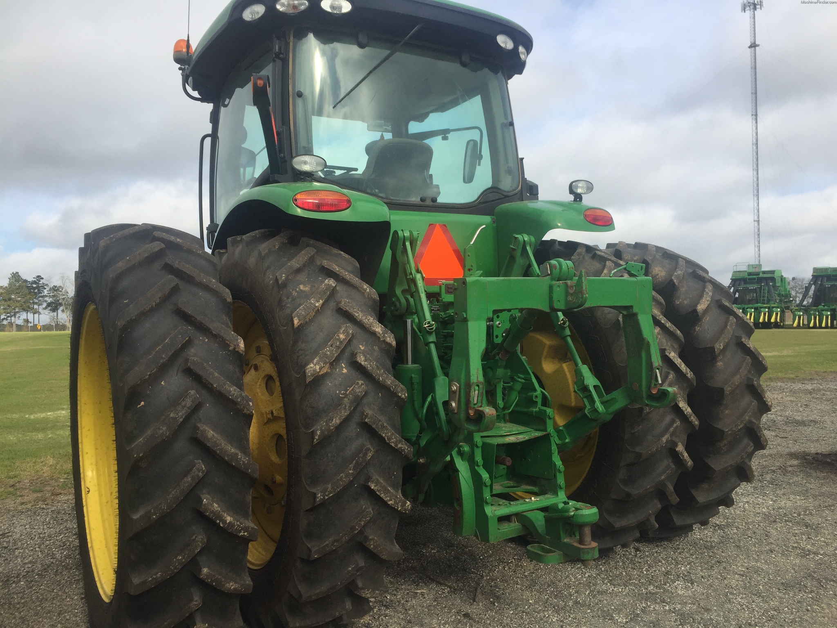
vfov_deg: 48.2
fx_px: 701
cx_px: 418
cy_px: 314
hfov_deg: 61.7
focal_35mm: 29
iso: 32
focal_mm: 4.15
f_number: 2.2
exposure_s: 1/1799
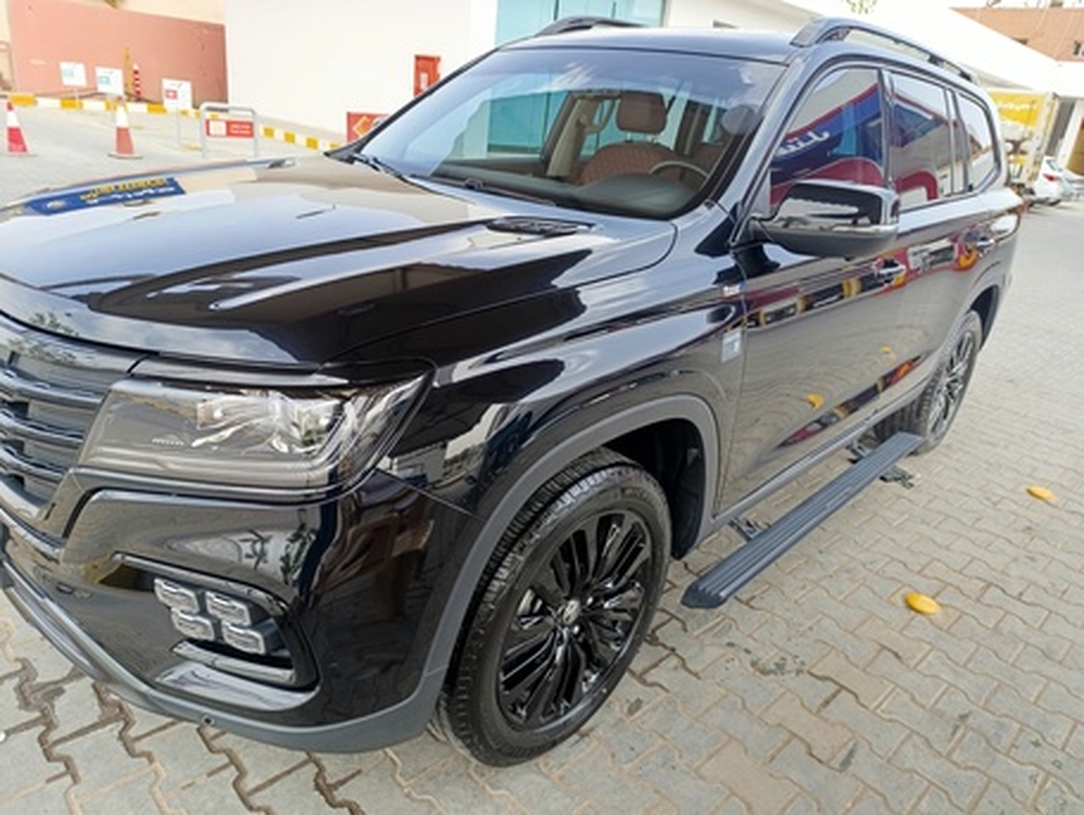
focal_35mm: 23
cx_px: 542
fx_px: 721
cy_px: 408
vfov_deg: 59.0
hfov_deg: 73.9
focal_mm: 6.14
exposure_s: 1/120
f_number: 1.6
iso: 50
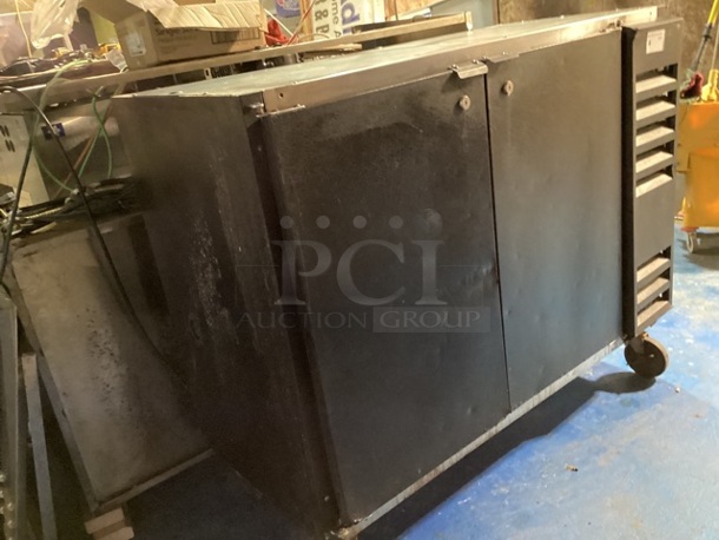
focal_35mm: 31
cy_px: 270
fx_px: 644
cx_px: 360
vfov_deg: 45.5
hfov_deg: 58.3
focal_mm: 3.3
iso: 640
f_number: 2.4
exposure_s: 1/17
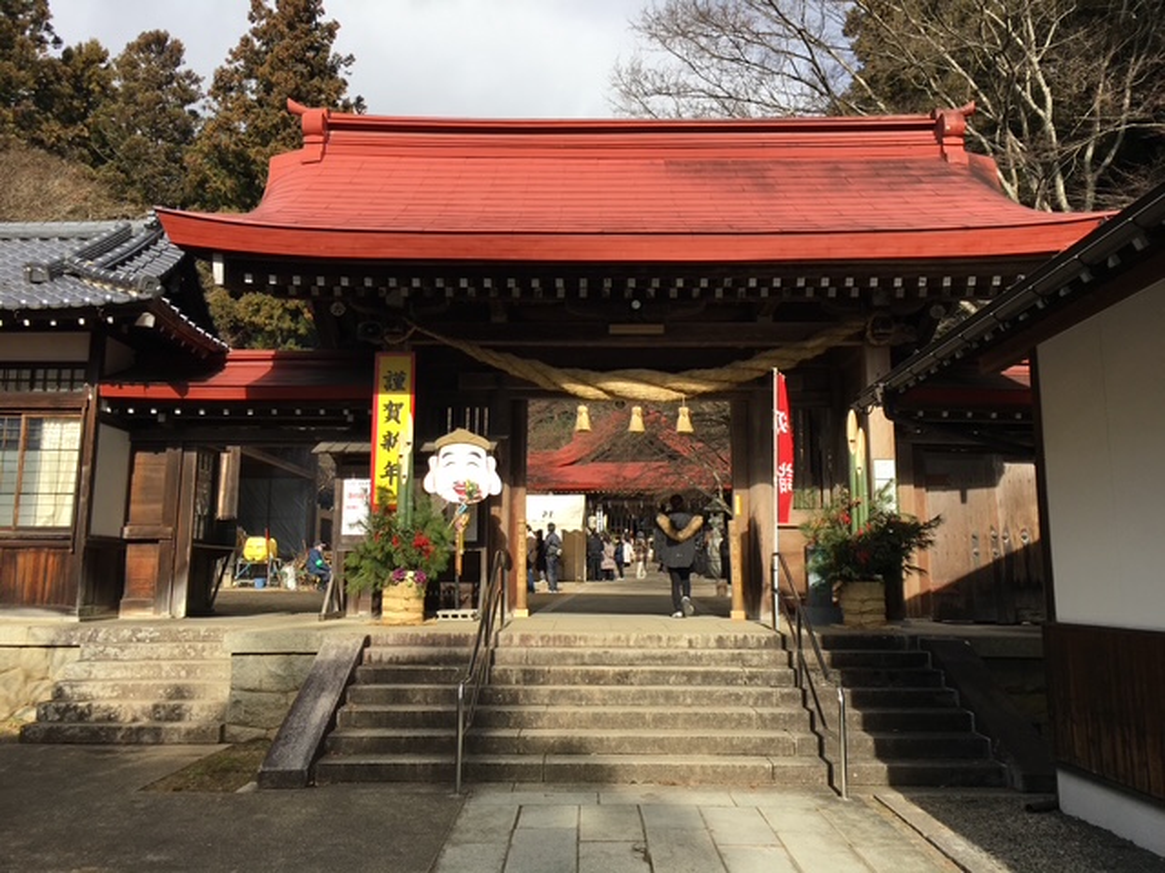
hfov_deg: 61.7
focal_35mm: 29
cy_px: 436
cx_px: 582
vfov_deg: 48.2
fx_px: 976
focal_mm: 4.15
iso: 25
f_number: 2.2
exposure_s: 1/1068
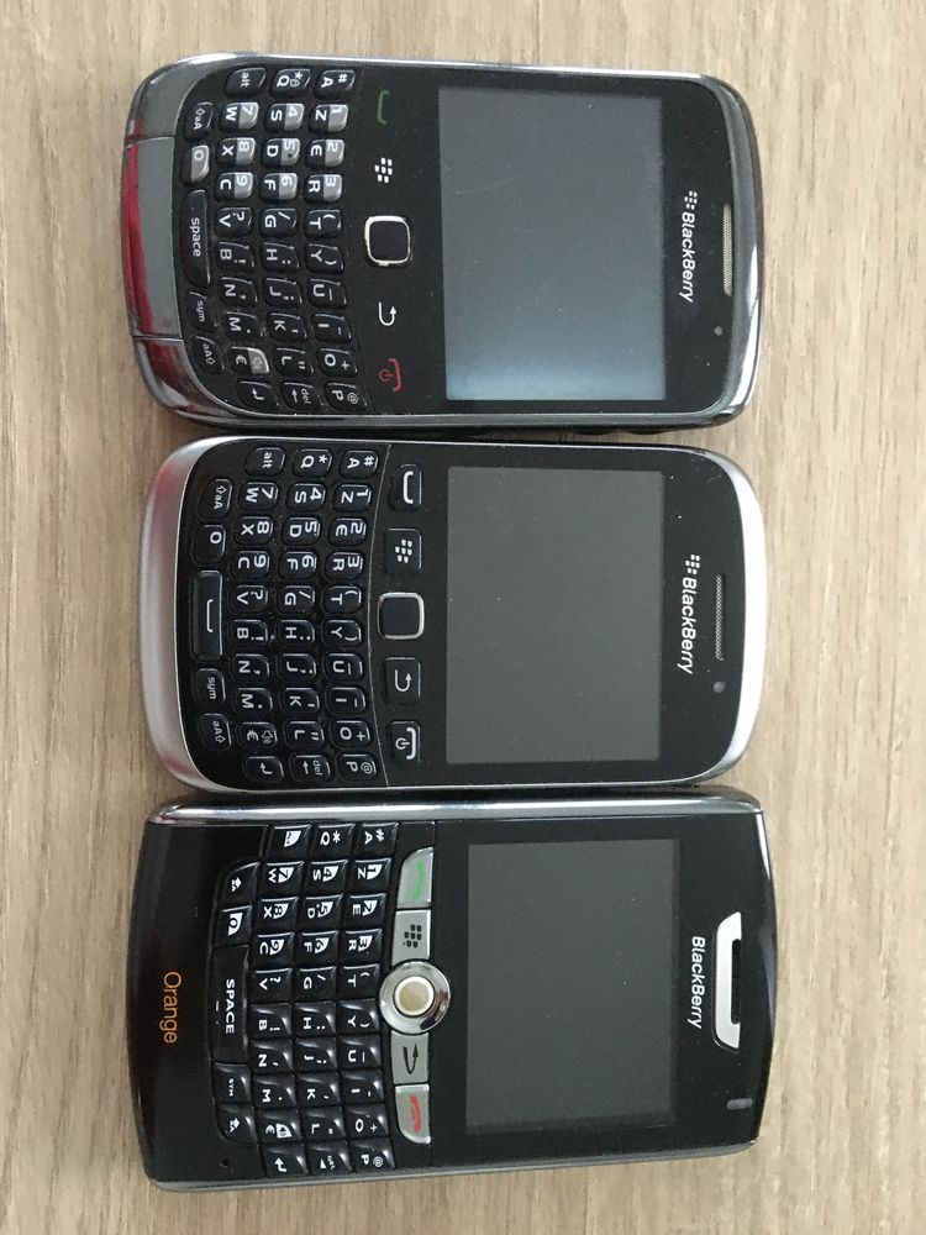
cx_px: 463
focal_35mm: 29
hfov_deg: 48.2
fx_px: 1034
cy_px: 618
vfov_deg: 61.7
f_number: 2.2
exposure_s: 1/17
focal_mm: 4.15
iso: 320
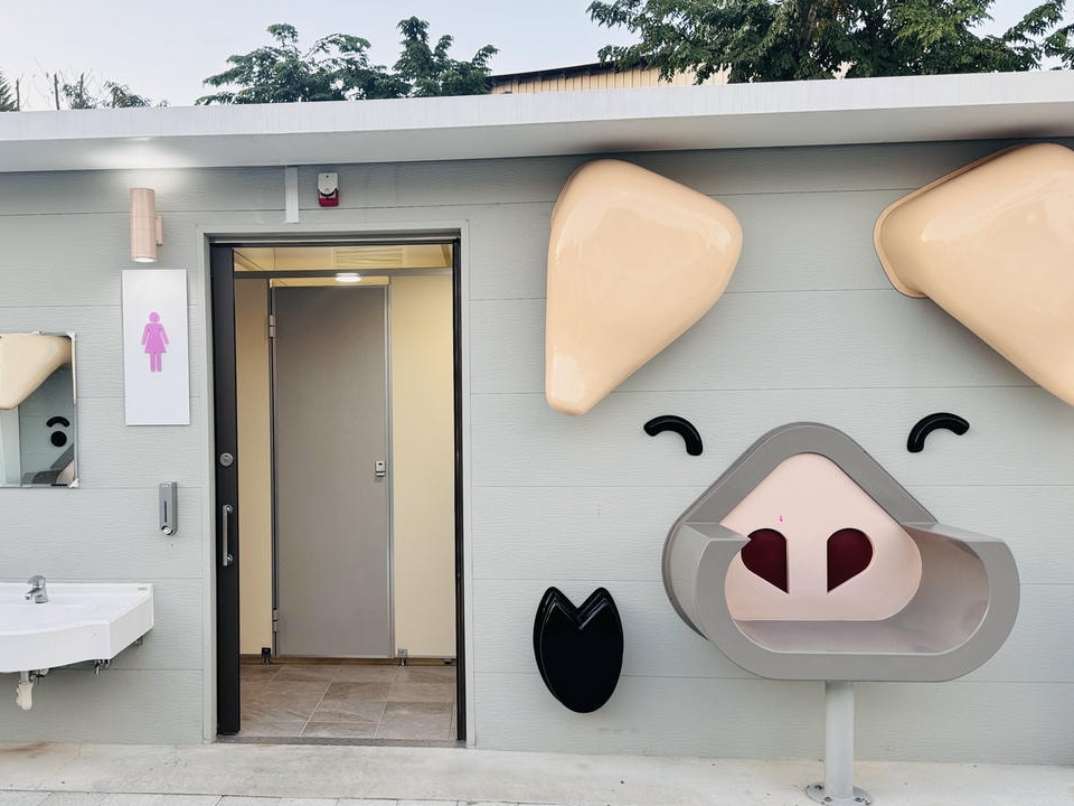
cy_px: 437
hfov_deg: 59.3
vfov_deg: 46.8
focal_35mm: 30
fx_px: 931
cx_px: 414
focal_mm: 6.76
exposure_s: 1/135
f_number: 1.78
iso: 100
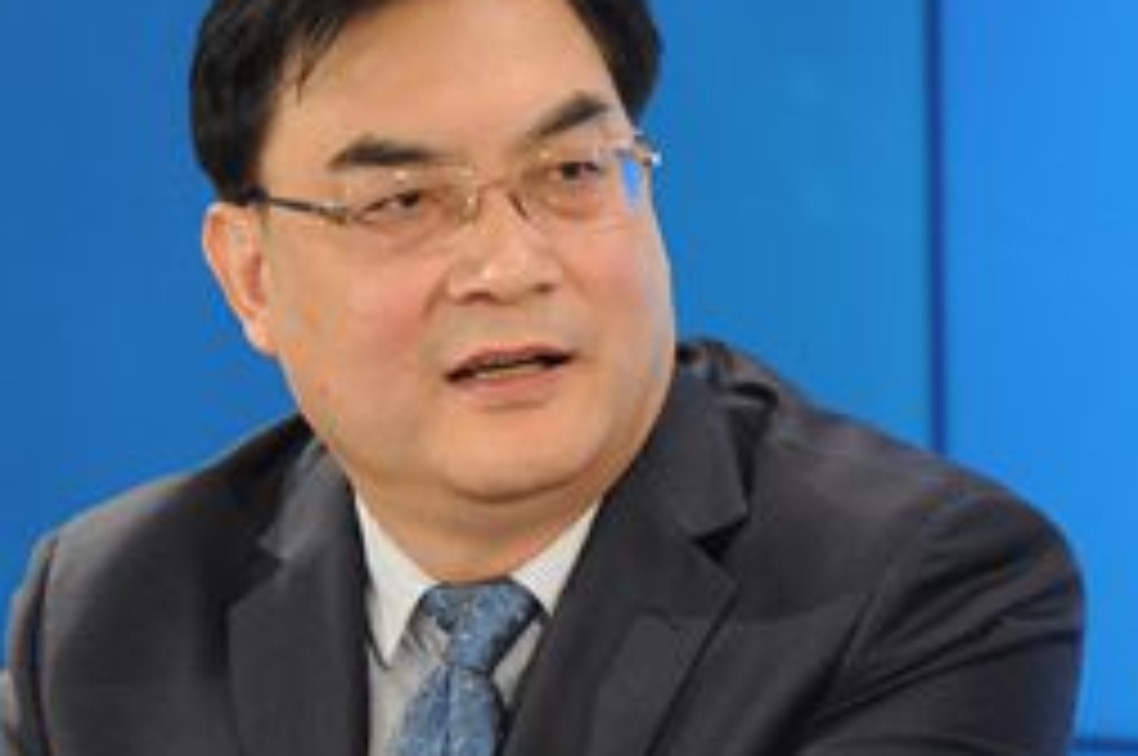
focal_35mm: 330
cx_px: 708
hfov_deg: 6.3
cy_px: 616
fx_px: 10418
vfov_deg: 4.2
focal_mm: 130
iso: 1600
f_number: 3.2
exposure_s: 1/640
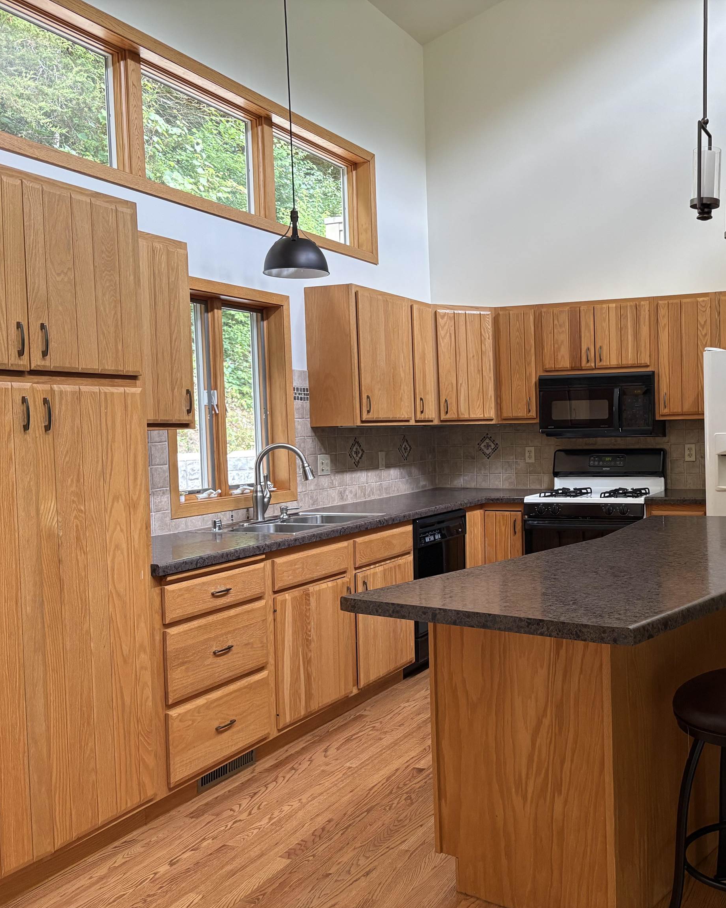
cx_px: 576
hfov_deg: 41.6
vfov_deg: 52.8
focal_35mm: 34
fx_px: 913
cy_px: 454
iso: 160
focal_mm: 5.96
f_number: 1.6
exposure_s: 1/60
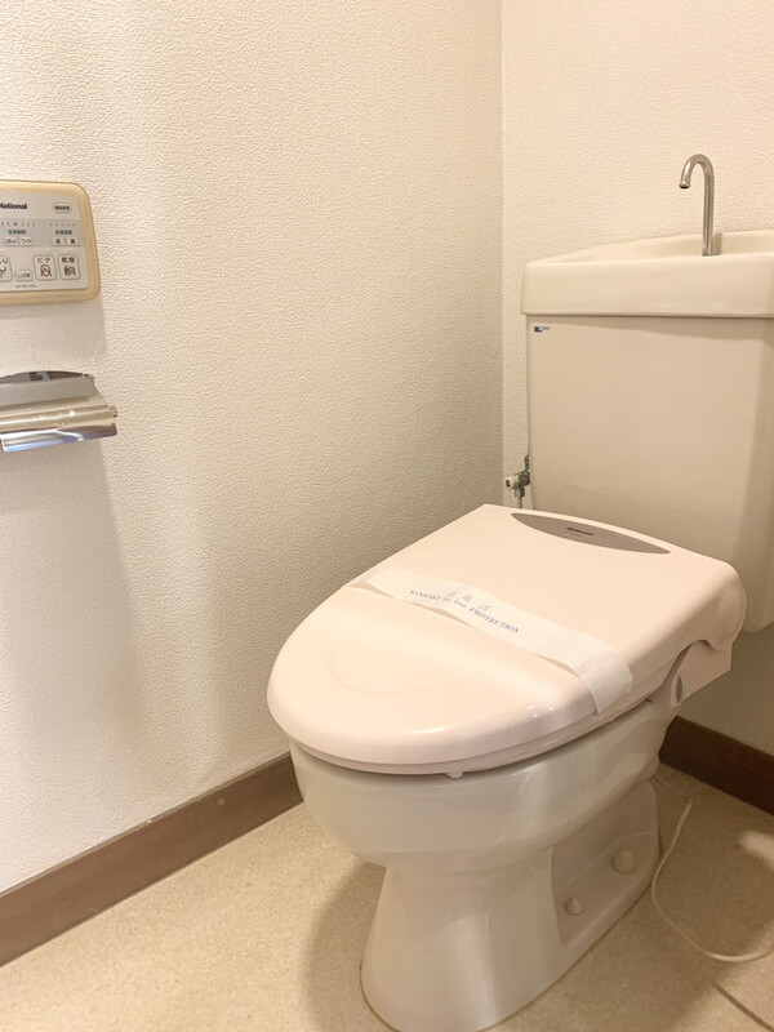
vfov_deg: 67.3
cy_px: 516
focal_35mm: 26
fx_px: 775
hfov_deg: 53.1
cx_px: 387
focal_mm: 4.25
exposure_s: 1/60
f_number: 1.8
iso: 320
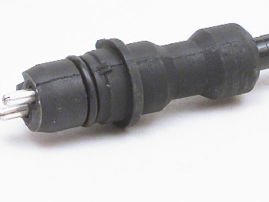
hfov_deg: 5.4
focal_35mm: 368
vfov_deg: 4.0
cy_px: 22
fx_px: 2861
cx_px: -68
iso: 100
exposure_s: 1.5
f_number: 6.7
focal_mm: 22
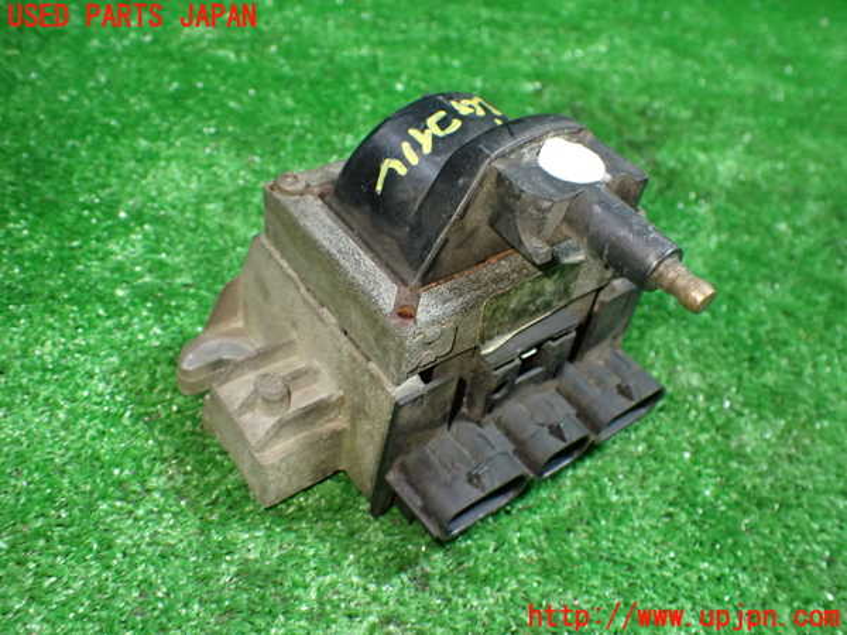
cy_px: 318
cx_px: 424
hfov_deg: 60.0
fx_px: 734
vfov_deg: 46.8
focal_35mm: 30
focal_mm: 5.4
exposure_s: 1/60
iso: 800
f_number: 2.3
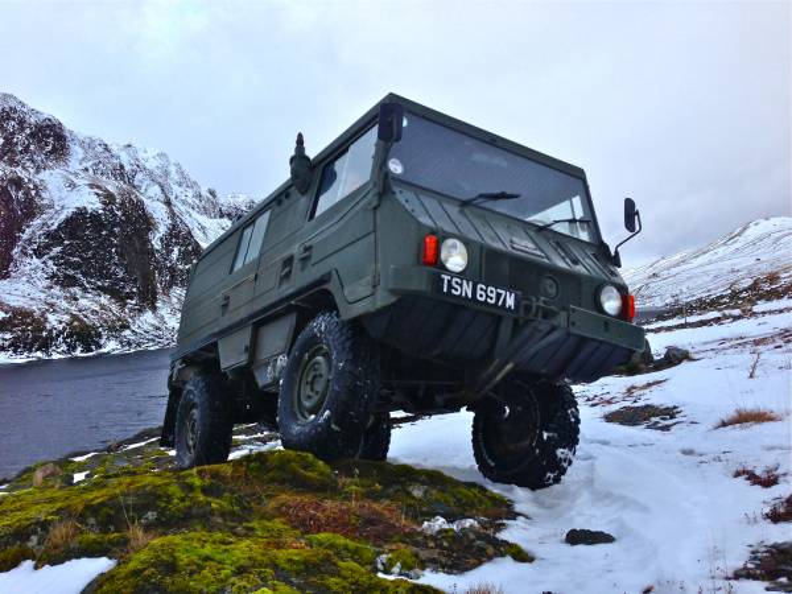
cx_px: 396
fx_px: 755
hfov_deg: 55.4
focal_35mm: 33
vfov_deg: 42.9
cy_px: 297
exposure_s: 1/94
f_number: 2.4
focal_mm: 4.13
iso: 50
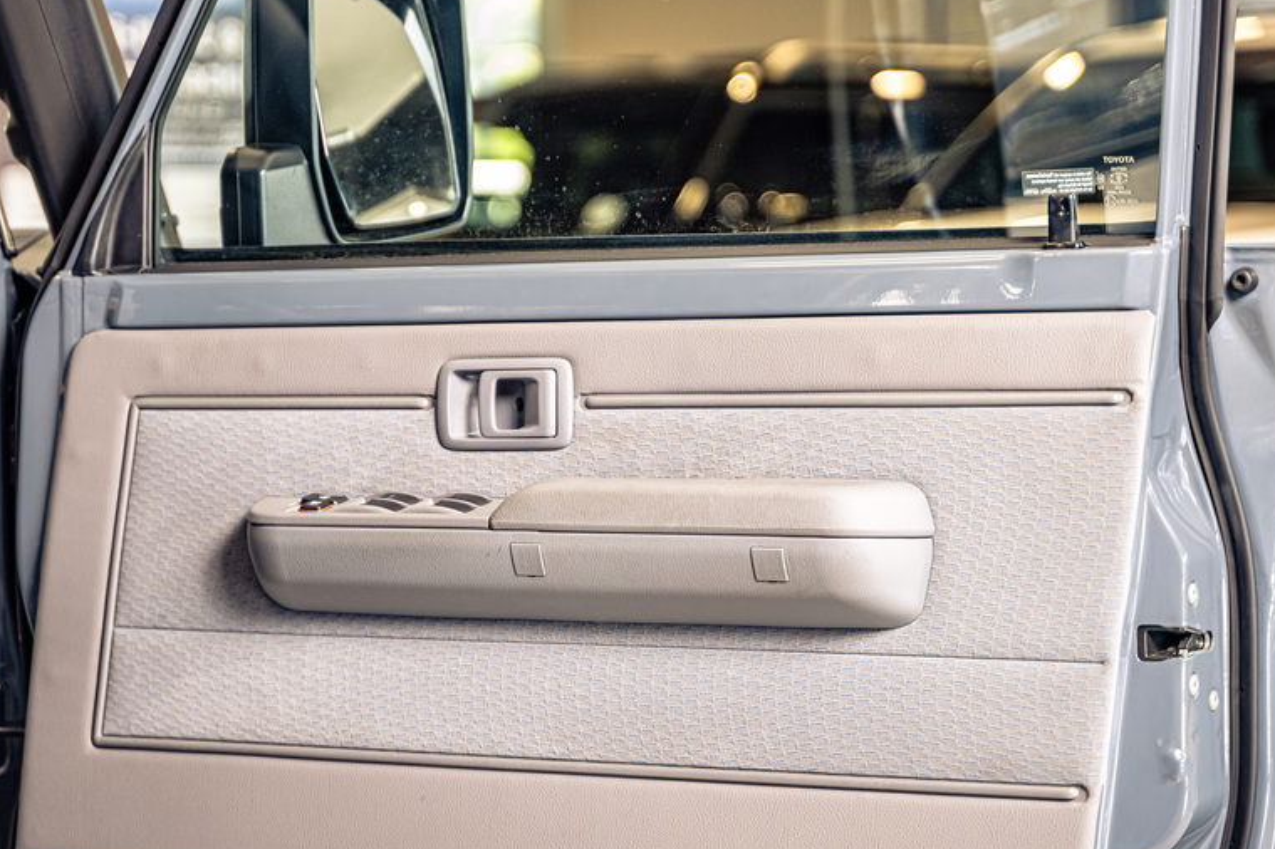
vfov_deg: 13.5
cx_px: 521
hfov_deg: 20.2
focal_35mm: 101
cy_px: 393
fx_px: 3575
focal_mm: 75
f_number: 2.8
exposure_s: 1/125
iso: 640
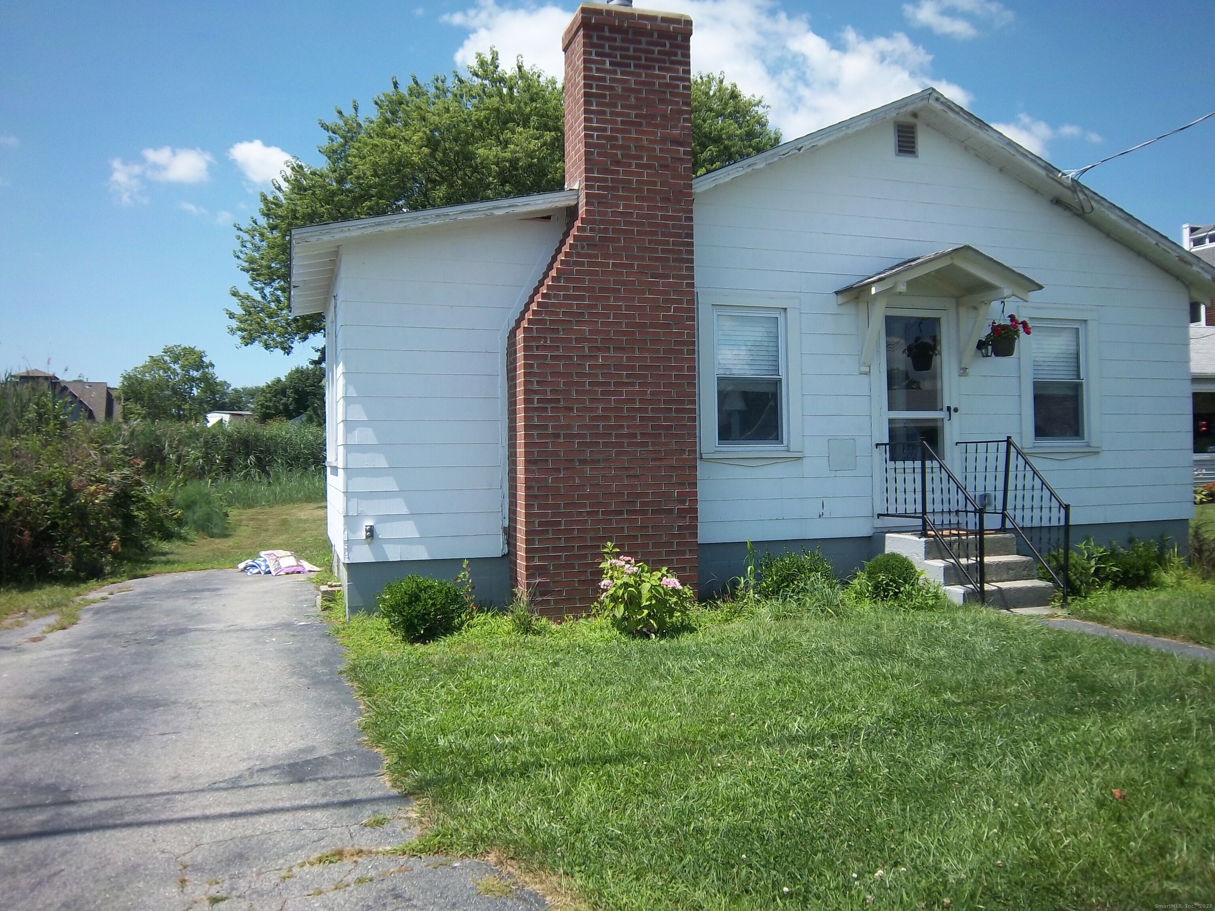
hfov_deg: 63.4
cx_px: 608
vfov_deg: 49.7
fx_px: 983
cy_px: 456
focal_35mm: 28
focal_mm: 5.1
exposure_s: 1/160
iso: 64
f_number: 7.8
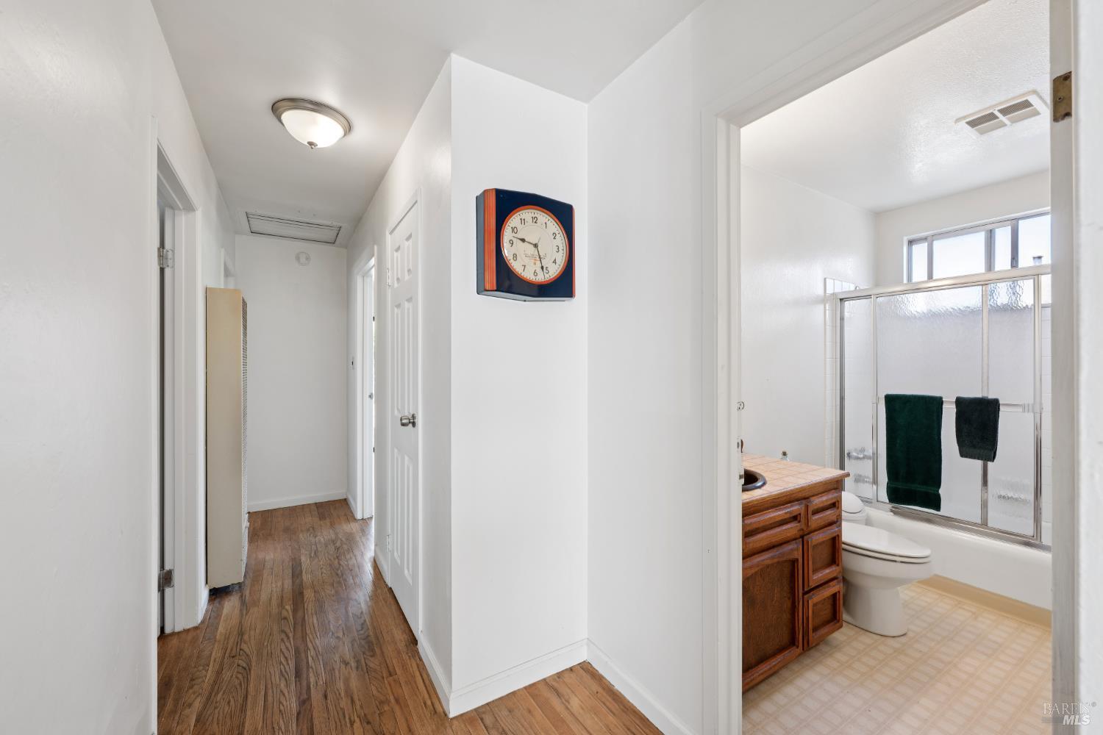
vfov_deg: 81.2
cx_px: 552
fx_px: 429
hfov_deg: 104.3
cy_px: 368
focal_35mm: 14
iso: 64
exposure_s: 1/5
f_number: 8
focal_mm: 14
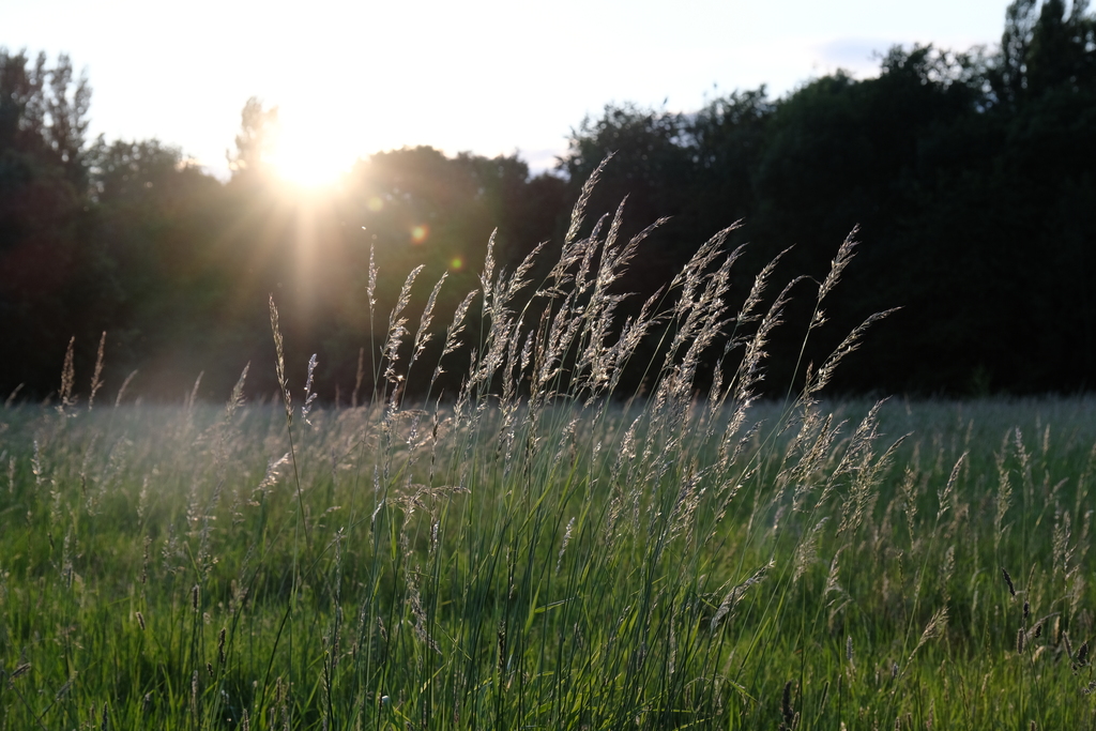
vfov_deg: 20.6
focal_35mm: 66
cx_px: 548
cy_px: 366
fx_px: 2009
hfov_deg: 30.5
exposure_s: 1/320
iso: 320
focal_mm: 44
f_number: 6.3
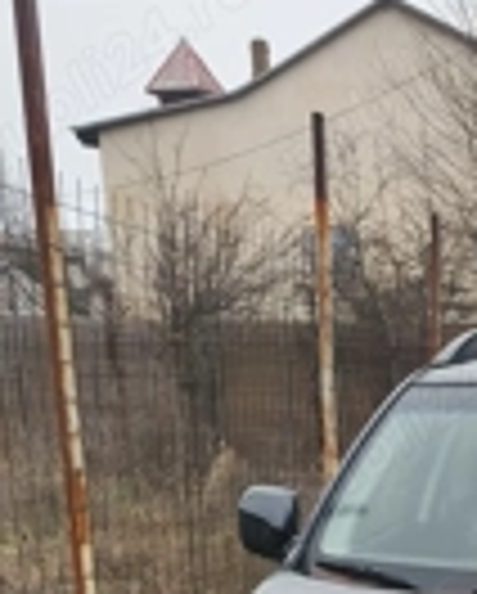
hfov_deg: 20.9
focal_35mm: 68
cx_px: 580
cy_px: 837
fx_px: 1197
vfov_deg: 23.5
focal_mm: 6.14
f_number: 1.65
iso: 125
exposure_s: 1/99.9
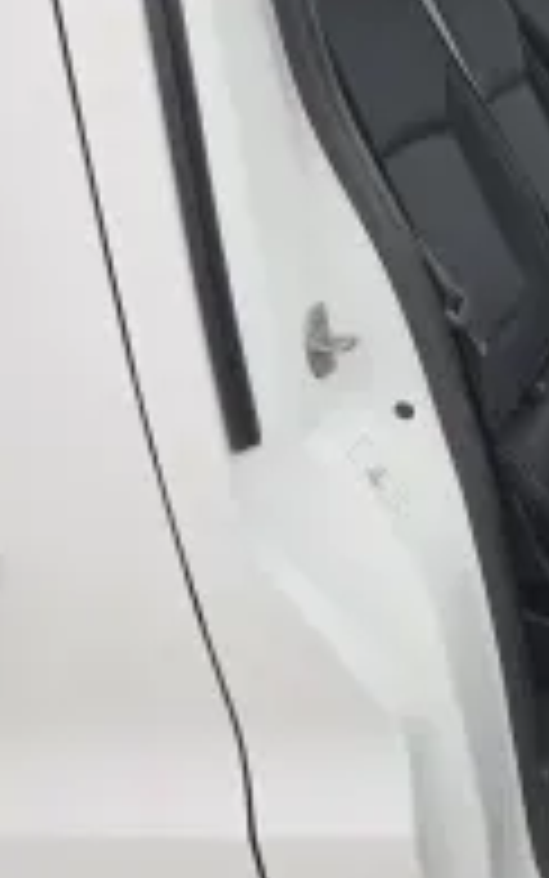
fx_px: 1076
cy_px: 369
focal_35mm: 45
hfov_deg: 23.4
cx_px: 806
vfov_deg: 44.2
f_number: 1.7
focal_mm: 6.25
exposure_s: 1/180
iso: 64
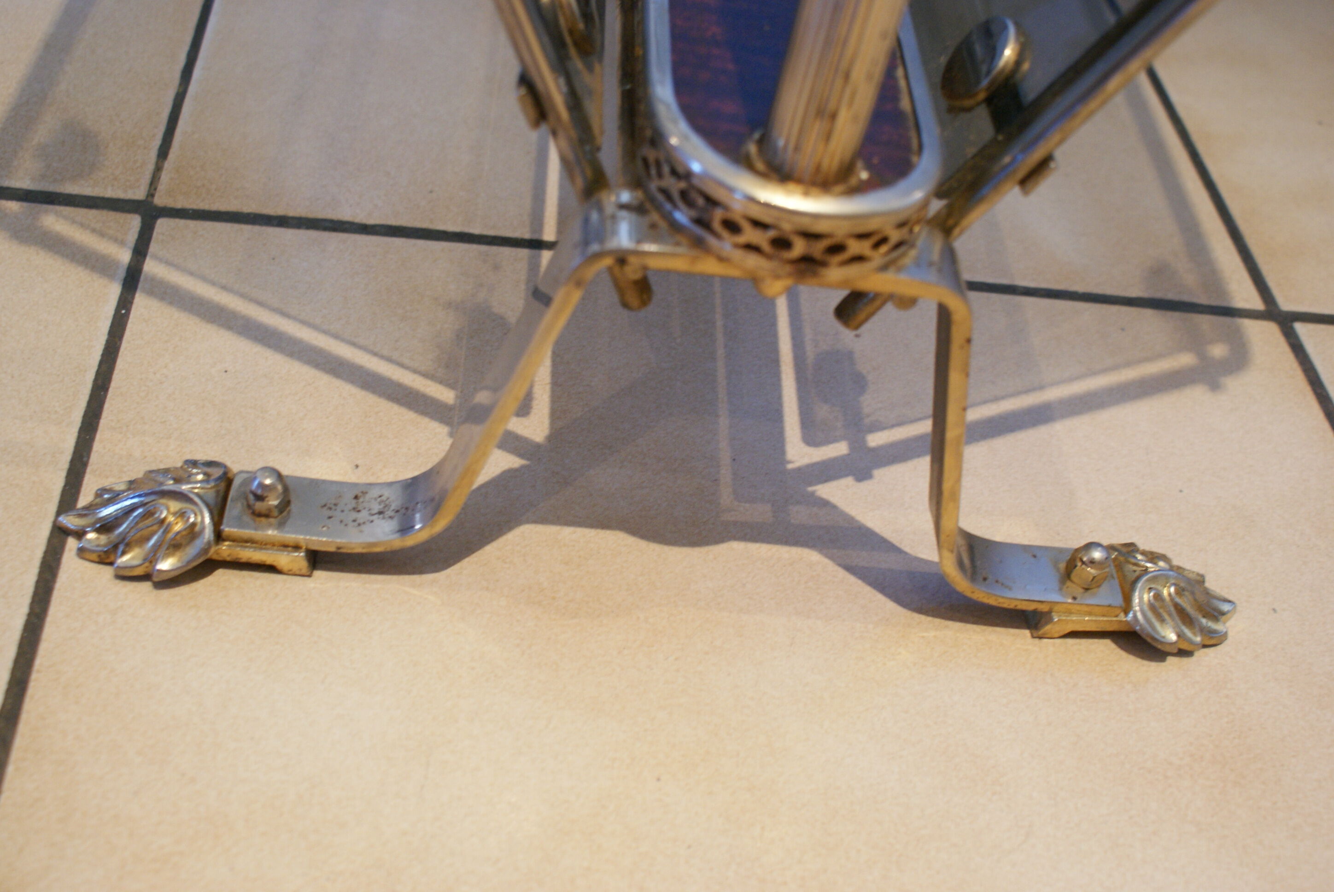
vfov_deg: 34.3
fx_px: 1446
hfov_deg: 49.5
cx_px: 667
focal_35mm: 39
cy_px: 446
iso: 400
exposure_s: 1/13
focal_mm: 26
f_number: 4.5
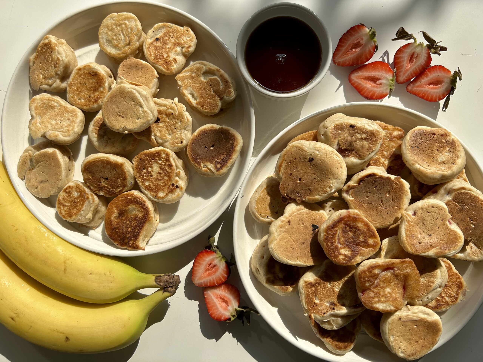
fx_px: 363
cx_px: 242
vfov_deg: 53.1
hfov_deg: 67.3
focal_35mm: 26
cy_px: 181
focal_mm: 5.7
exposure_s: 1/2762
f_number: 1.5
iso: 50
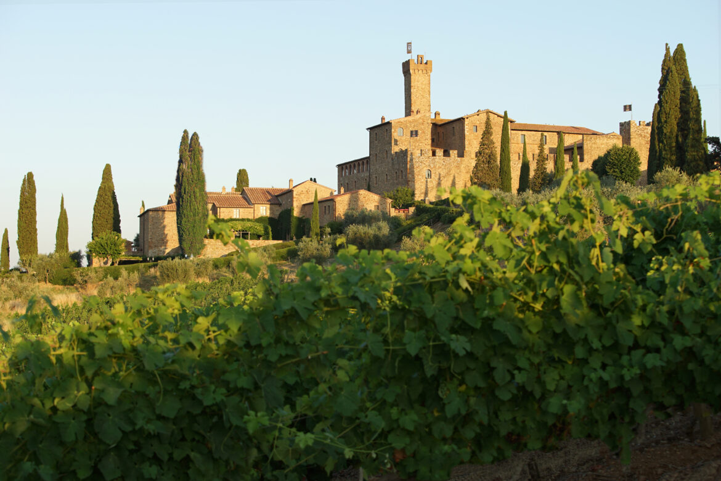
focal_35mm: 70
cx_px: 360
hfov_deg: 28.8
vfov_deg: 19.5
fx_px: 1402
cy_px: 240
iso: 200
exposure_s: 1/200
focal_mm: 70
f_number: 6.3
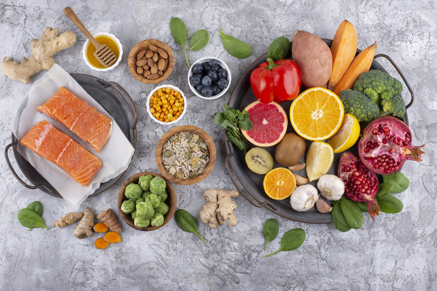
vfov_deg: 27.0
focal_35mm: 50
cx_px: 218
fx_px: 607
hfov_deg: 39.6
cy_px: 146
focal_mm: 50
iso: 100
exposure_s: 1/100
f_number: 8
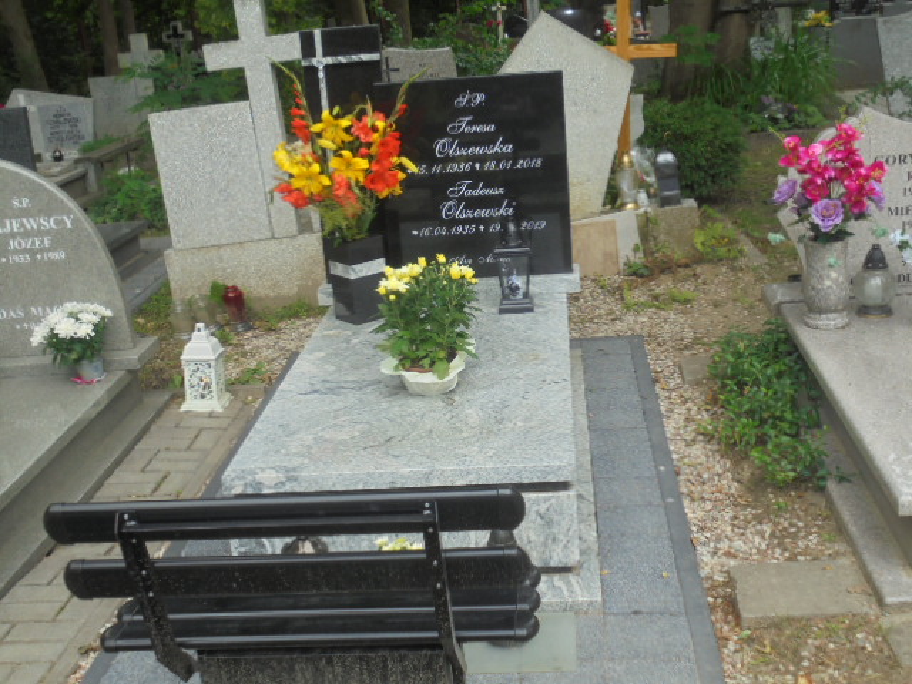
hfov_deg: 43.9
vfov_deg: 33.6
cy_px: 342
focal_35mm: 43
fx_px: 1133
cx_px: 456
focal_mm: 7.8
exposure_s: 1/80
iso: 100
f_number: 4.5
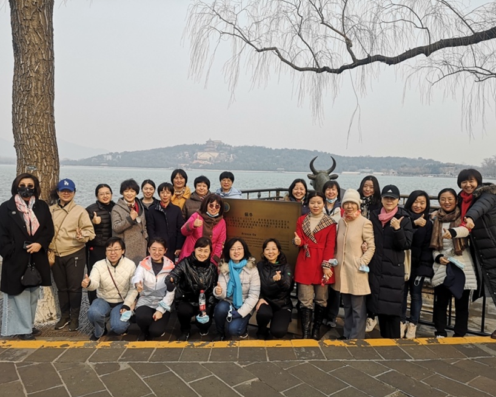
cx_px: 259
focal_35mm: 29
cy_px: 202
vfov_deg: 50.0
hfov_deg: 60.4
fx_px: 426
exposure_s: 1/681
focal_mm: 3.95
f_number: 1.8
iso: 50
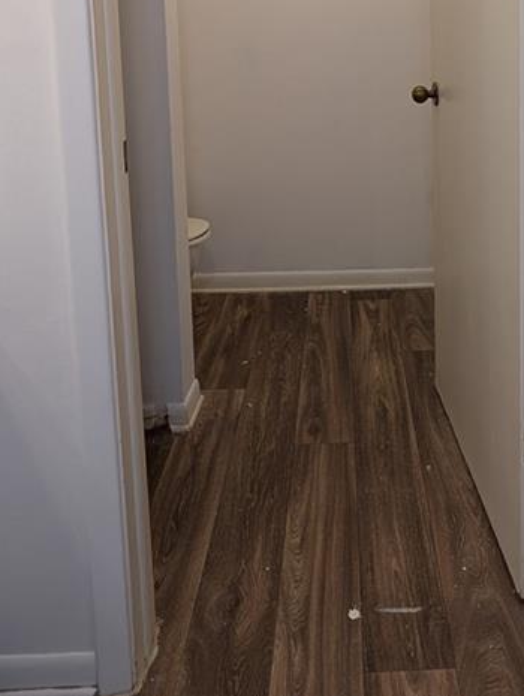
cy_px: 60
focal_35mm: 31
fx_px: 624
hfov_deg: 44.6
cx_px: 363
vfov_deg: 51.0
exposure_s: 1/40
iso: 53
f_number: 1.7
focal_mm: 2.02
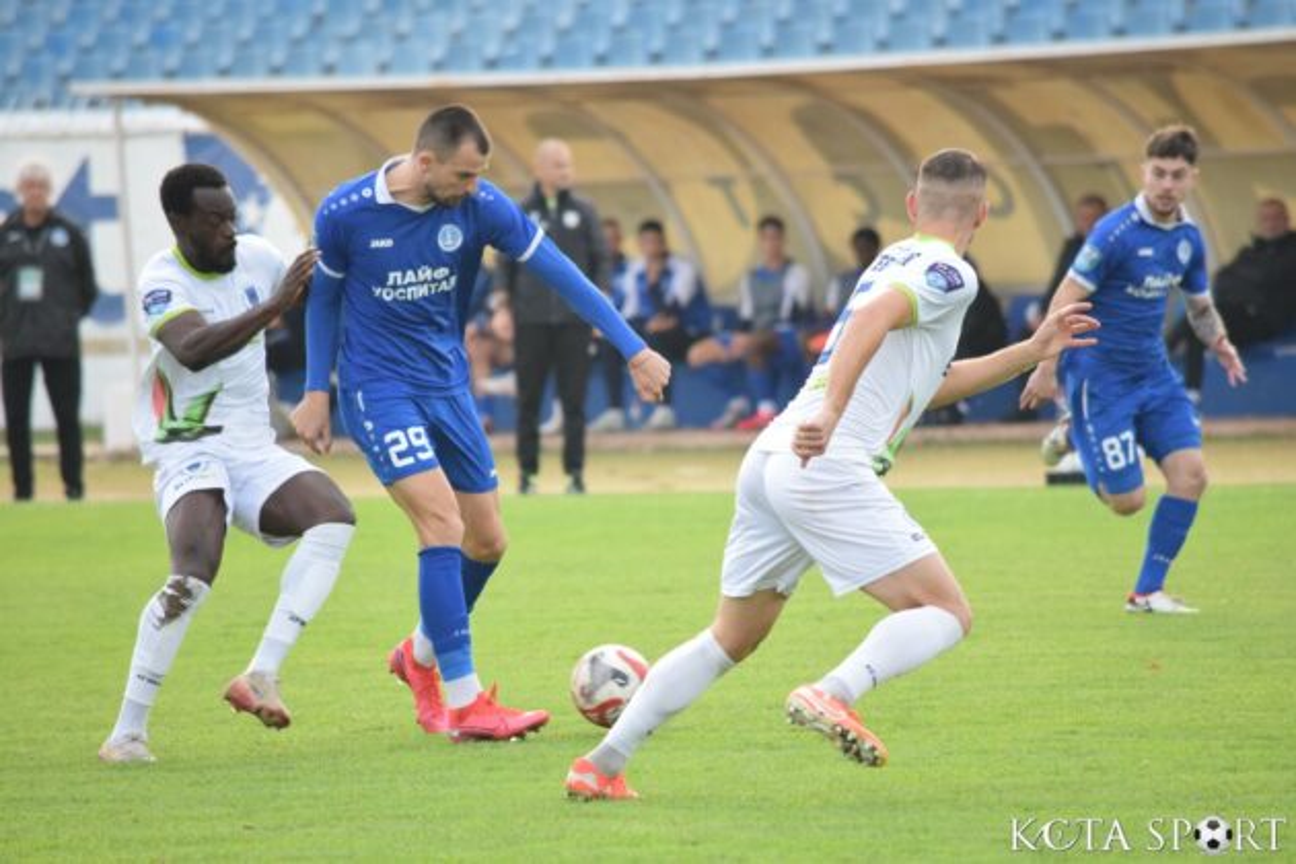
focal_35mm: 420
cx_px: 648
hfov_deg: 4.9
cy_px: 432
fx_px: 15119
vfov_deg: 3.3
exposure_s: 1/1000
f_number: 5.6
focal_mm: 280
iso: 1600
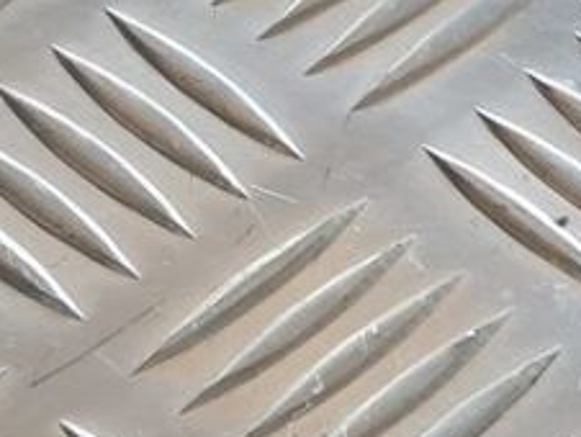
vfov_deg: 8.8
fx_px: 2705
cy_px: 853
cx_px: 1694
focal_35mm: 161
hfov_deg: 9.7
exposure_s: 1/100
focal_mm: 5.4
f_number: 1.8
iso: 160
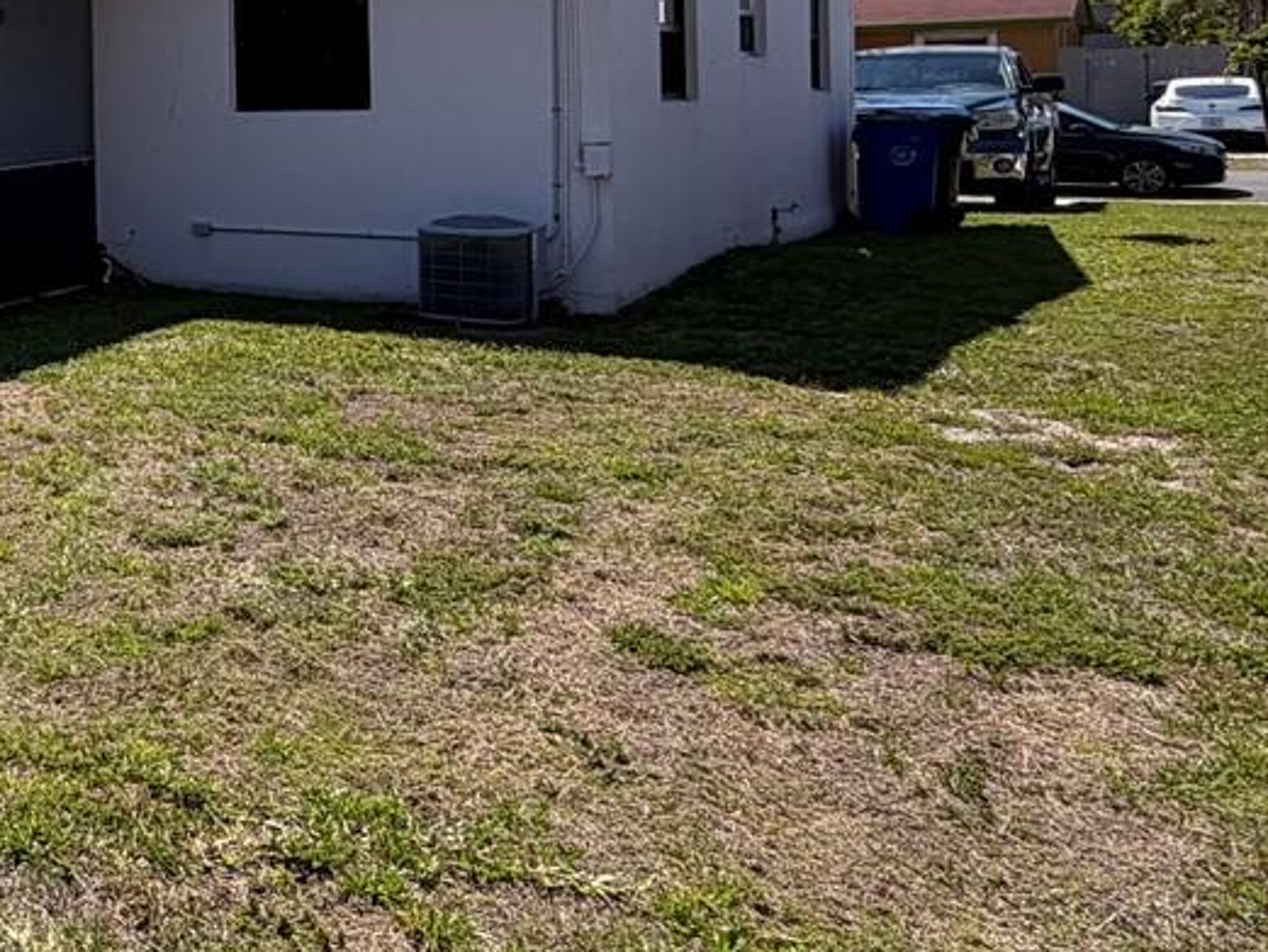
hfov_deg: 34.4
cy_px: 127
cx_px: -282
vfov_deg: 32.2
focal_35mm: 43
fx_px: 1575
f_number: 2.2
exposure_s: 1/864
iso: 20
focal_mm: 2.22
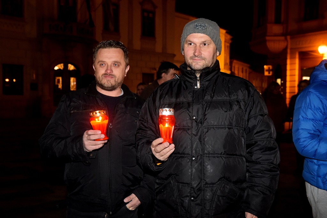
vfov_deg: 30.6
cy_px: 109
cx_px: 164
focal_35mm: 44
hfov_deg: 44.5
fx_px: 400
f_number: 5.6
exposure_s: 1/30
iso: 4000
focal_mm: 44
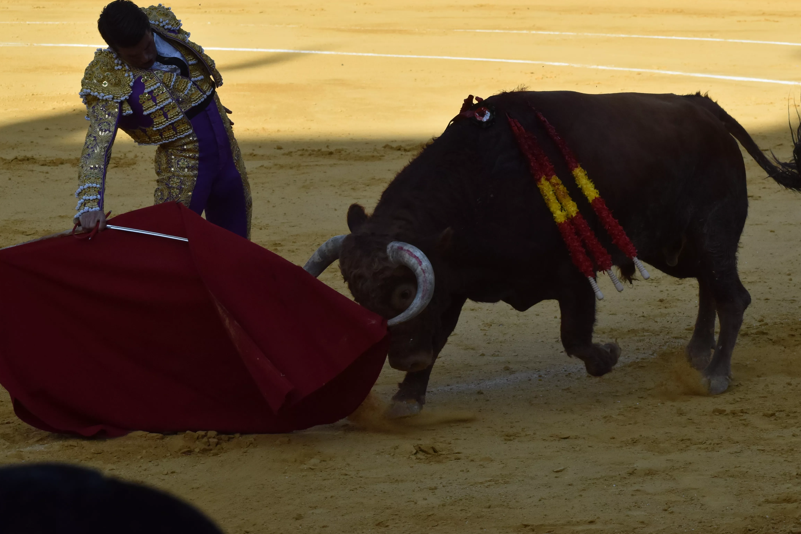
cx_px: 483
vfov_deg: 8.2
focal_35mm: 167
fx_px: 3715
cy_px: 203
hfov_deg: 12.3
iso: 800
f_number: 10
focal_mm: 86
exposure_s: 1/1600
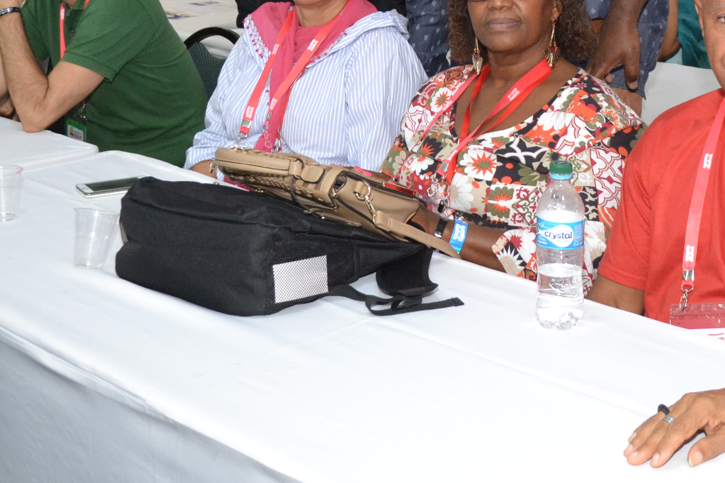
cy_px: -43
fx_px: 1369
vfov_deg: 19.2
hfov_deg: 29.2
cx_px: 534
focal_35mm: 68
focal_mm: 18
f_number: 3.5
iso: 1250
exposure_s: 1/60
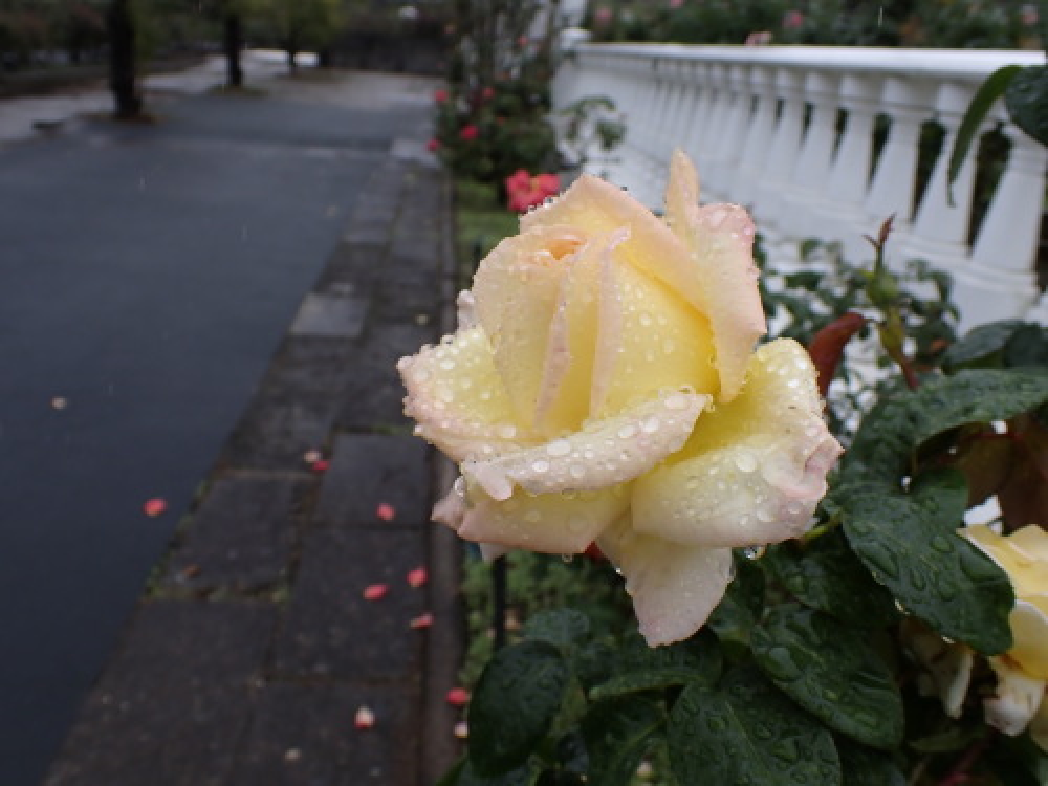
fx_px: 908
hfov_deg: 60.0
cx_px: 524
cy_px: 393
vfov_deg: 46.8
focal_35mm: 30
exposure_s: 1/800
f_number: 3.2
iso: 100
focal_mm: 5.4
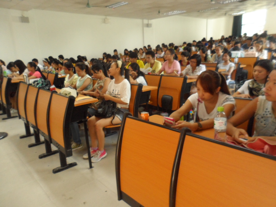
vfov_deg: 53.1
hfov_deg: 67.3
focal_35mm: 26
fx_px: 207
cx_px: 138
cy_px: 104
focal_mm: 4.9
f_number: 3.3
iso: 320
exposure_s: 1/30
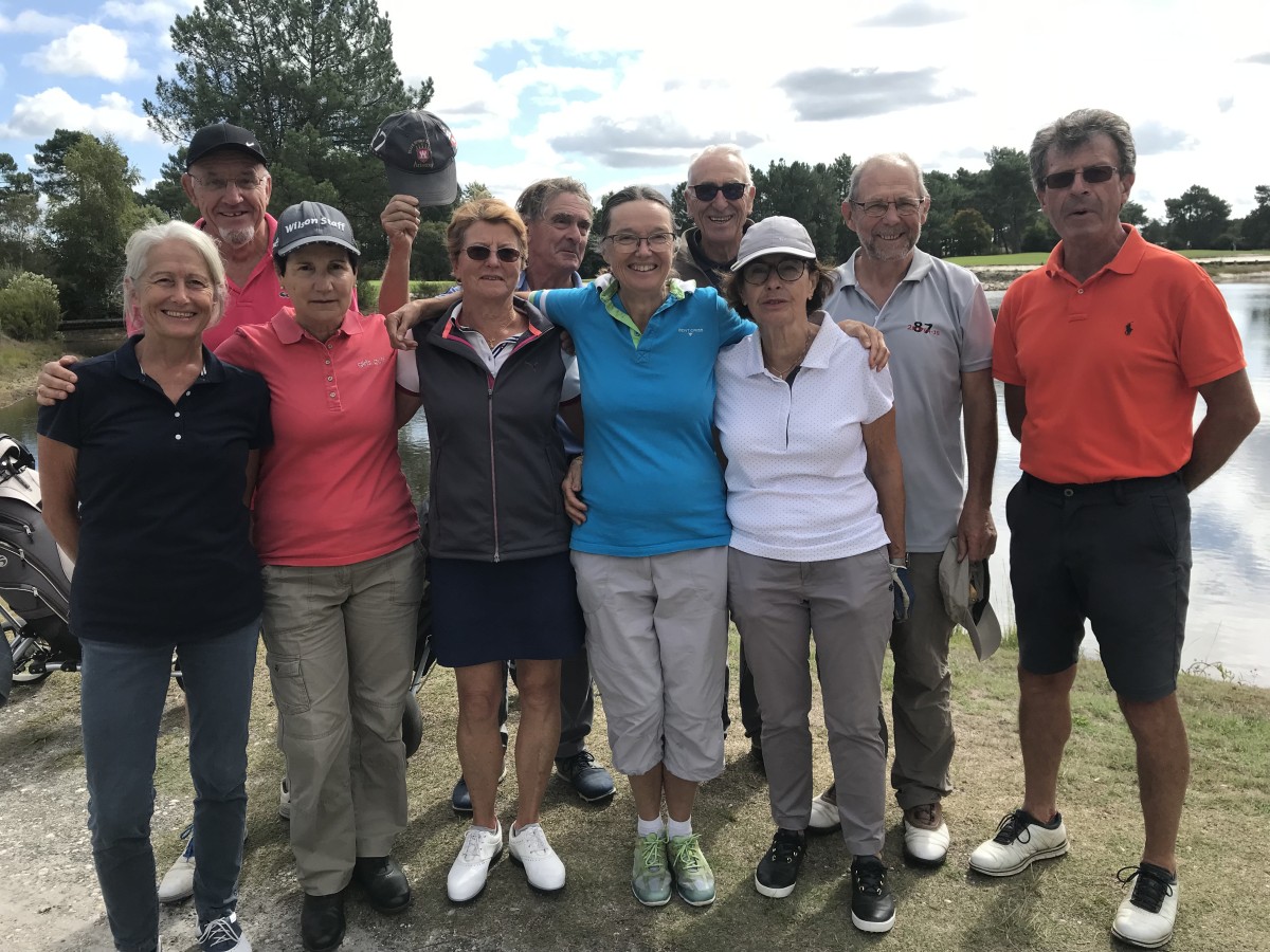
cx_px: 635
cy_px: 476
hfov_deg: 63.4
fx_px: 1027
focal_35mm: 28
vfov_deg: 49.7
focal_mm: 3.99
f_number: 1.8
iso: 20
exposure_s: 1/1709
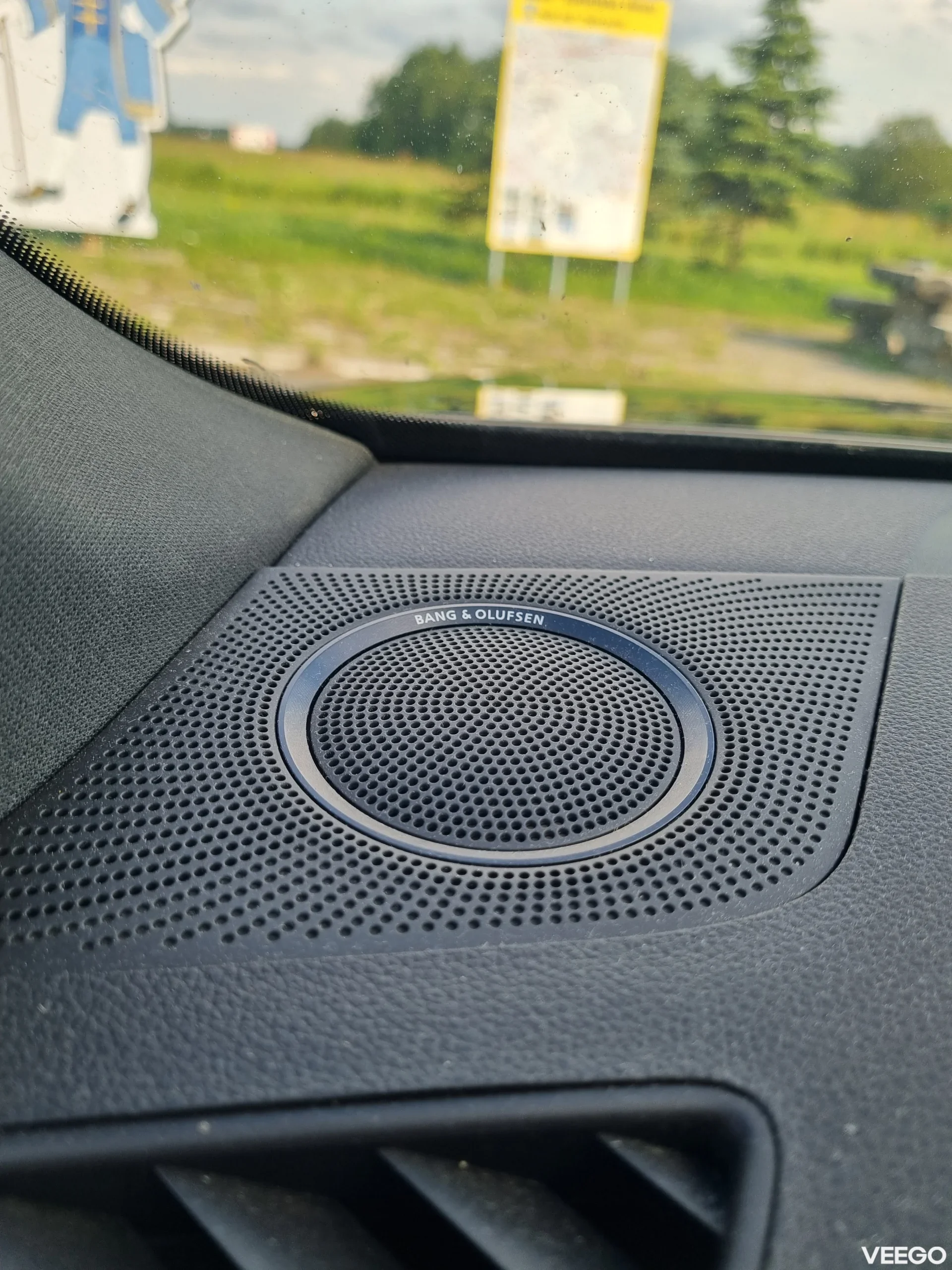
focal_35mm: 26
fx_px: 953
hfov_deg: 53.1
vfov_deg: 67.3
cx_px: 476
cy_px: 635
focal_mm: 5.4
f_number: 1.8
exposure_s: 1/372
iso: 50
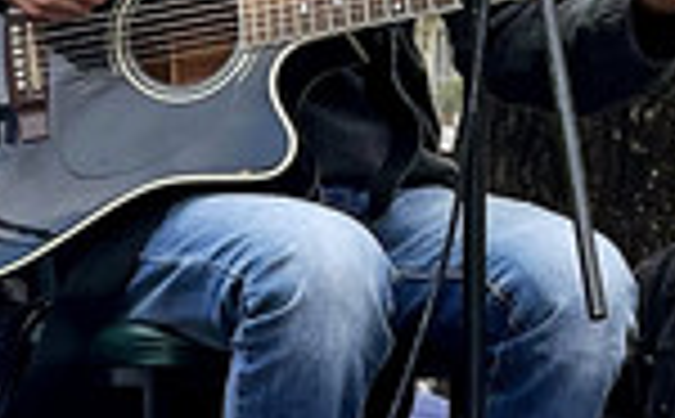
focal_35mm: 189
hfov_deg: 10.7
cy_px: 939
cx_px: -317
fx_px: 3469
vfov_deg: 6.6
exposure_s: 1/1067
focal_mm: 5.1
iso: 32
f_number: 1.6
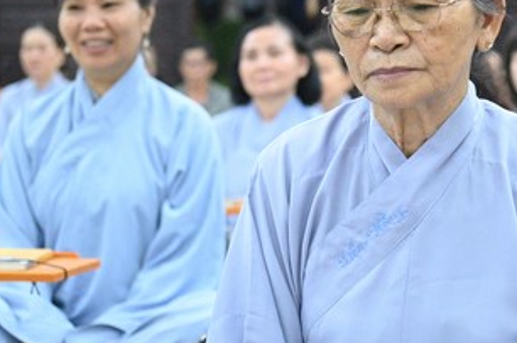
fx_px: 1979
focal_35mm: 138
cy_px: 130
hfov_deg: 14.8
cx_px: 390
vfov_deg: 9.9
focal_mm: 65
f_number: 4
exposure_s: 1/250
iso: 16000
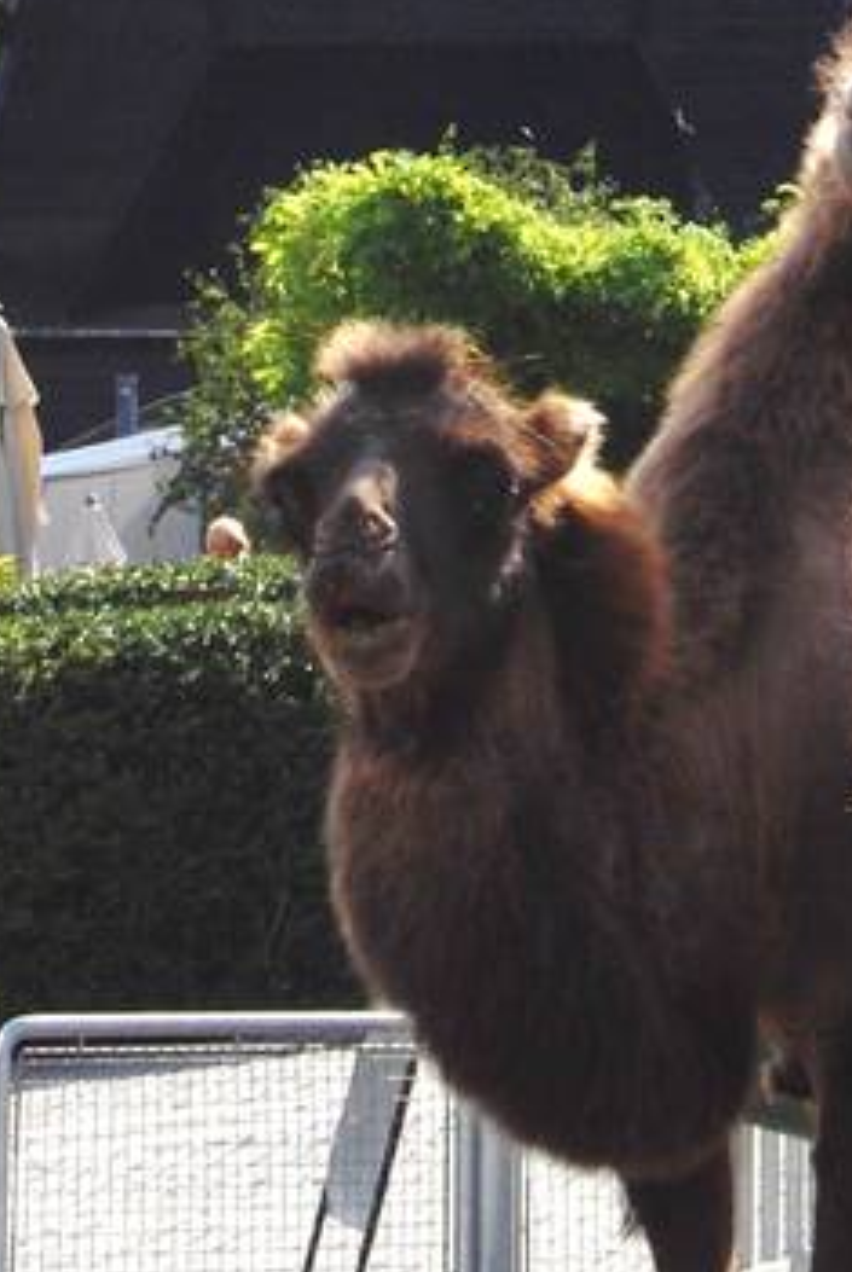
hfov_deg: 5.3
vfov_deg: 7.8
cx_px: 785
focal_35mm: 260
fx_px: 9202
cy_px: -489
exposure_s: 1/400
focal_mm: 38
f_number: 10
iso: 100
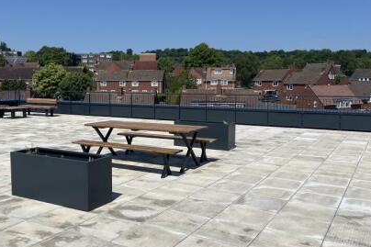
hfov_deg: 49.2
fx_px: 402
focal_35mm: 39
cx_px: 146
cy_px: 124
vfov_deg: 34.2
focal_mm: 5.7
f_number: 1.5
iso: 50
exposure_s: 1/8696
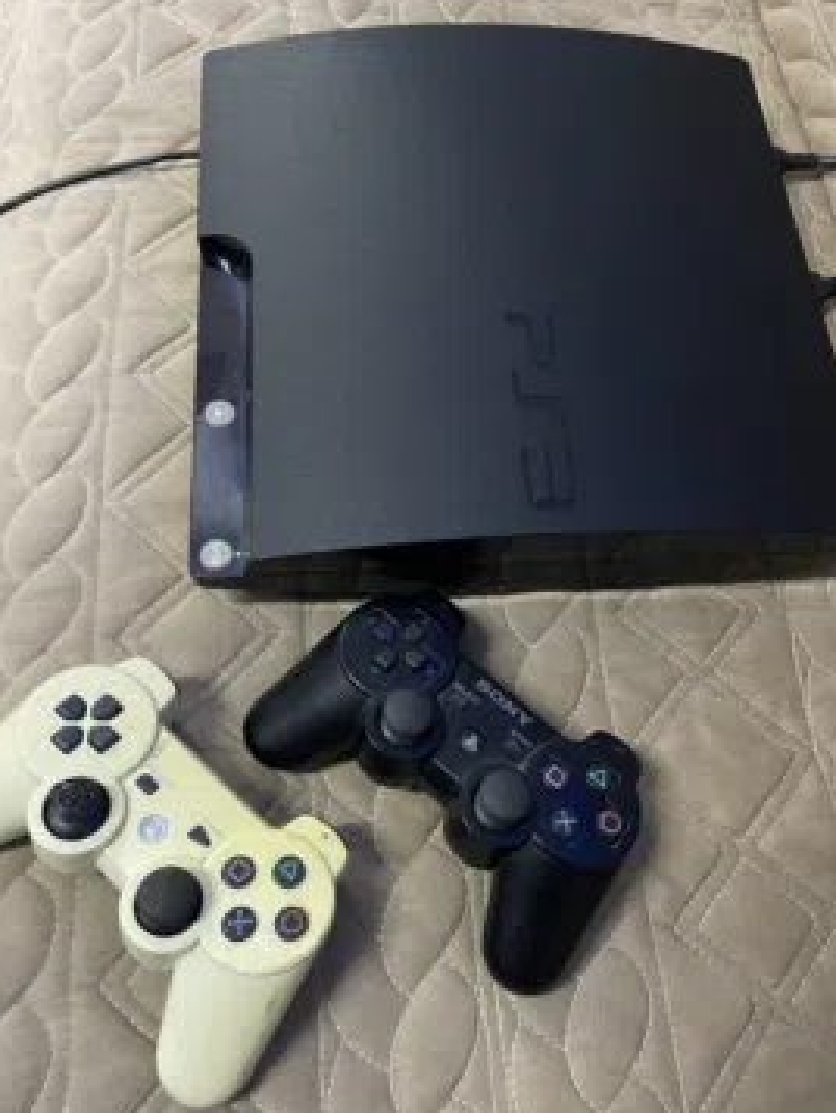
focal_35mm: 28
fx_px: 901
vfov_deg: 63.4
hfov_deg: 49.7
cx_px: 455
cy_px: 552
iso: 640
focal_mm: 5.1
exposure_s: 1/33
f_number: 1.6
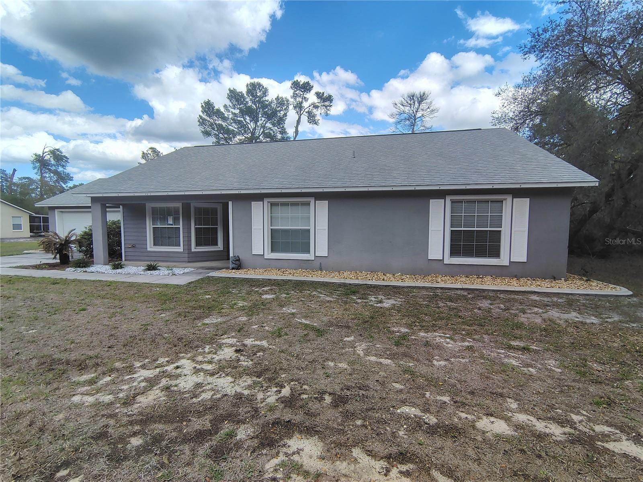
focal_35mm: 16
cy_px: 241
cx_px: 322
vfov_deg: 78.1
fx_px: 297
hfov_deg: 94.5
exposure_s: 1/553
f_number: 2.2
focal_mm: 2.13
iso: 100
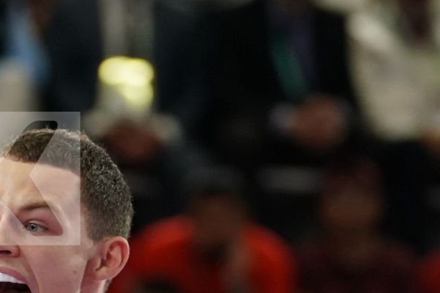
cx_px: 12
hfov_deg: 3.3
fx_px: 7616
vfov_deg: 2.2
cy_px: 438
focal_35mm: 623
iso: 1600
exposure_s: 1/1000
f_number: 2.8
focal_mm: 138
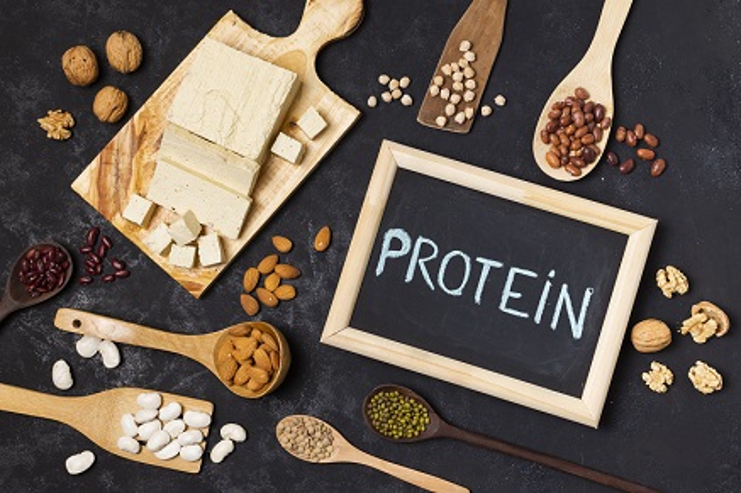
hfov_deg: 37.9
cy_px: 246
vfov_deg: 25.7
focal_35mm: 52
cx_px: 370
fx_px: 1080
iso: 200
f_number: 8
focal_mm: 35
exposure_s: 1/160
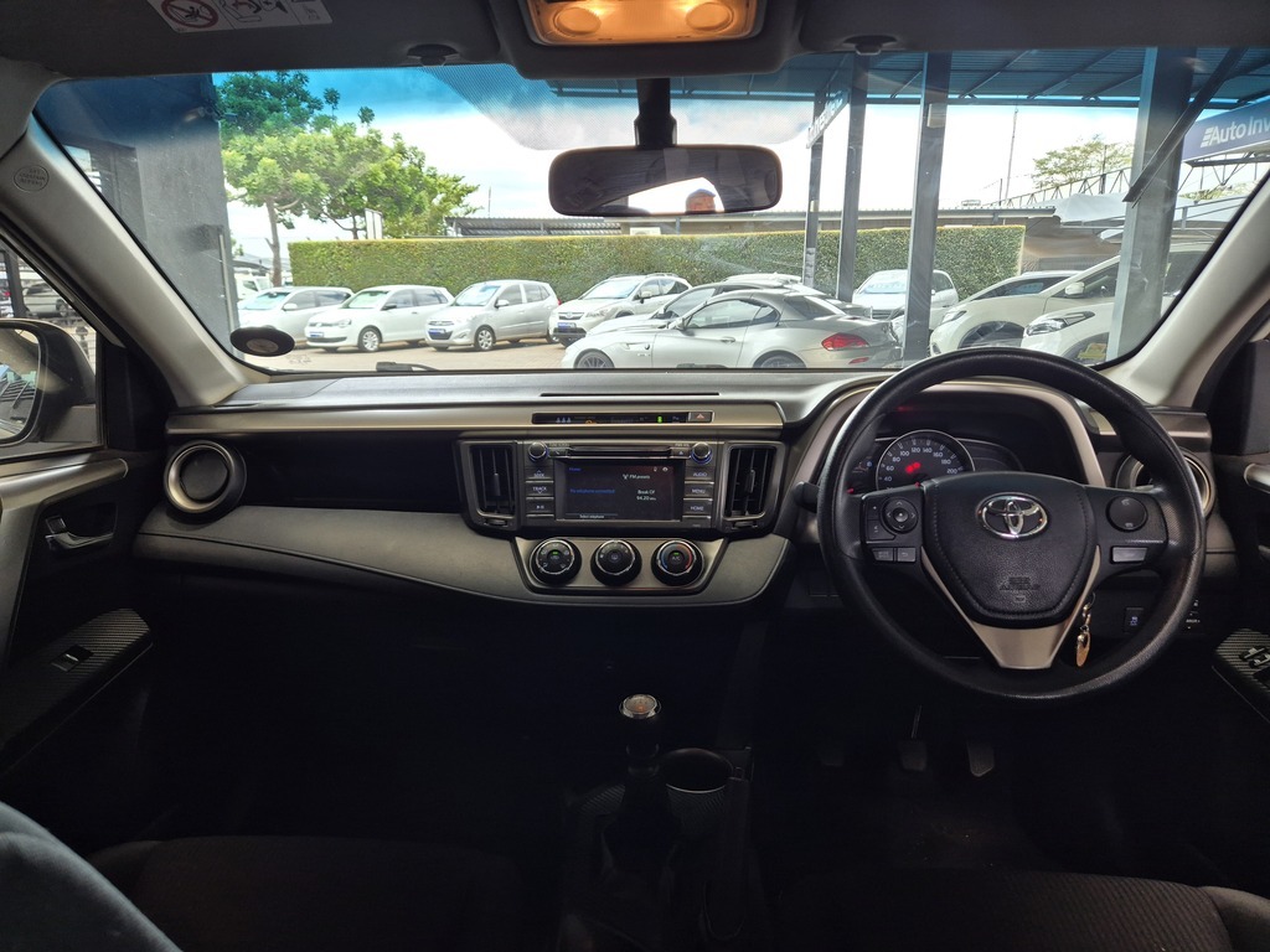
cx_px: 635
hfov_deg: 73.9
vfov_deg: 58.9
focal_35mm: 23
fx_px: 844
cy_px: 476
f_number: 1.8
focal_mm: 5.4
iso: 64
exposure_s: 1/180
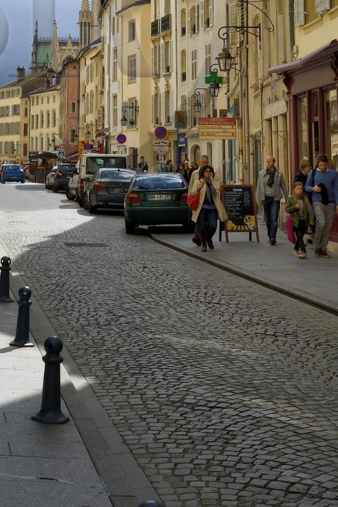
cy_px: -8
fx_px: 1184
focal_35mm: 84
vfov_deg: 23.2
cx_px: 20
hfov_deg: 16.0
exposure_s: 1/250
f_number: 14
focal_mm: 38
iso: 200
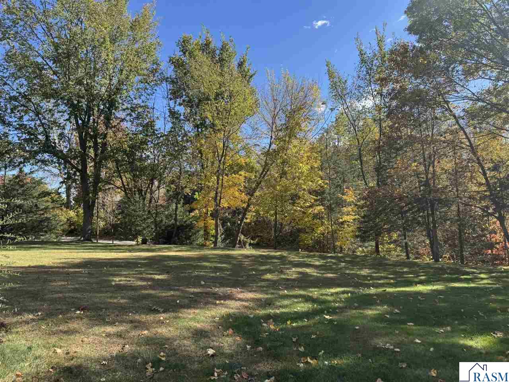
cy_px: 191
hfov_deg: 71.6
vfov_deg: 56.8
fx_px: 353
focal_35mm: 24
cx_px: 254
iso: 80
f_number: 1.78
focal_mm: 6.76
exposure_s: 1/1456
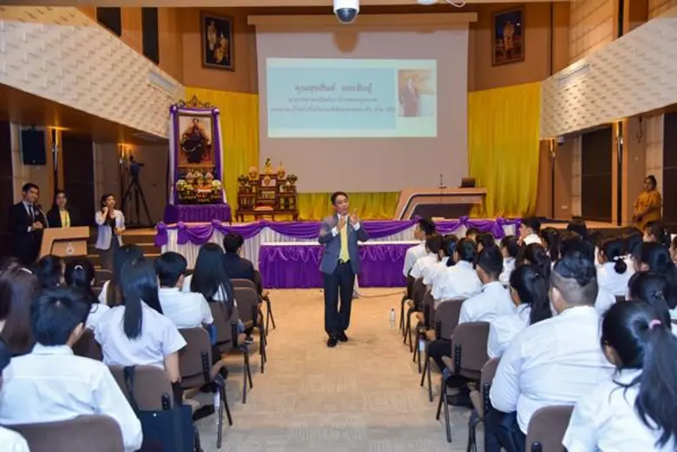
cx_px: 338
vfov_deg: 41.1
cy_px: 226
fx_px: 602
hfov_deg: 58.7
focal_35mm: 32
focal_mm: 32
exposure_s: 1/200
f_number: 4
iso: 800
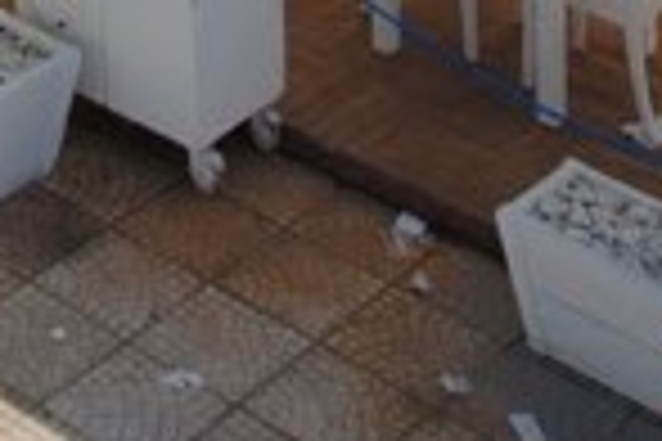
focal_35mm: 117
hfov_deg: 16.7
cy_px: -1084
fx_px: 2151
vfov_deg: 8.6
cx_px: -151
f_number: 9
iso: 100
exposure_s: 1/320
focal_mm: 10
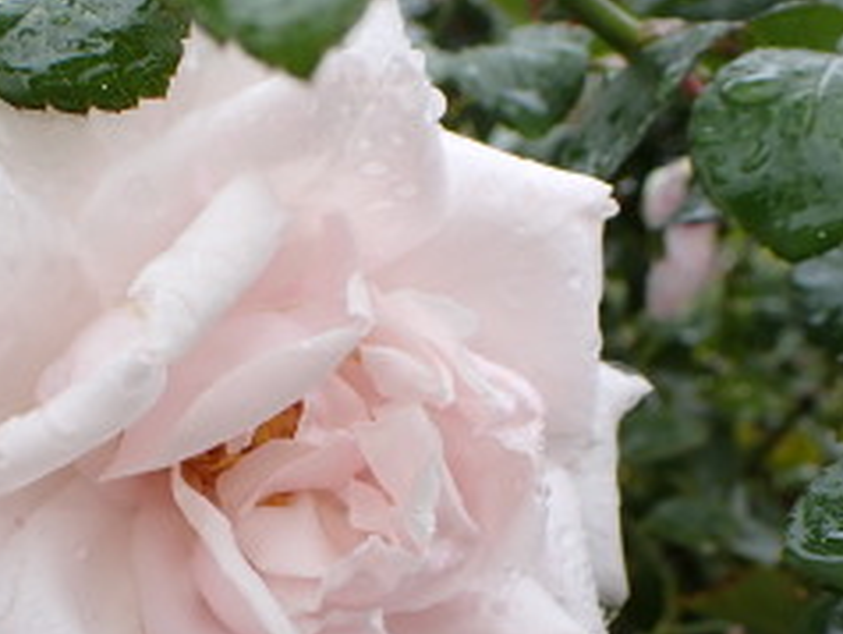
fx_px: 1536
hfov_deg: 30.5
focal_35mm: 63
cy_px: 604
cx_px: 276
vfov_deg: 22.6
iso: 100
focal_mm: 5.4
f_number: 3.2
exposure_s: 1/200
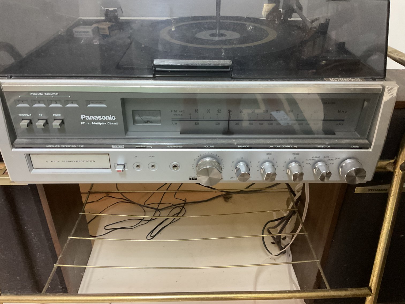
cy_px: 152
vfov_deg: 48.2
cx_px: 202
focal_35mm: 29
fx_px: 339
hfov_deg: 61.7
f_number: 1.8
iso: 320
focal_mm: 3
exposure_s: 1/40
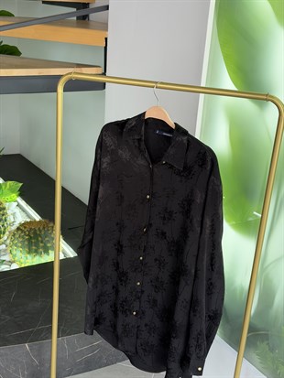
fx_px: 525
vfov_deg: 39.6
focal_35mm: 48
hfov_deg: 30.3
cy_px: 189
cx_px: 142
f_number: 1.78
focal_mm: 6.76
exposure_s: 1/100
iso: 50
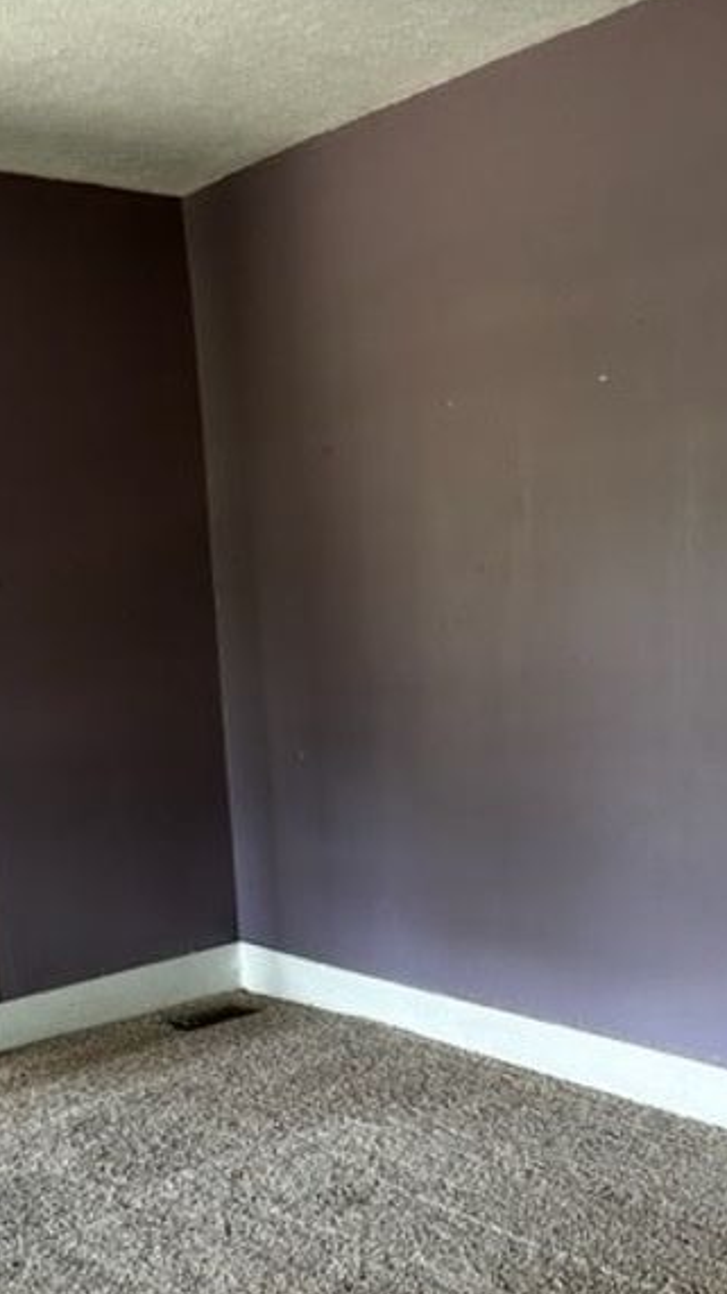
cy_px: 917
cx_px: 279
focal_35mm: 43
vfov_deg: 46.2
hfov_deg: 27.6
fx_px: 1474
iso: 125
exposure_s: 1/112
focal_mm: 5.7
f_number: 1.5
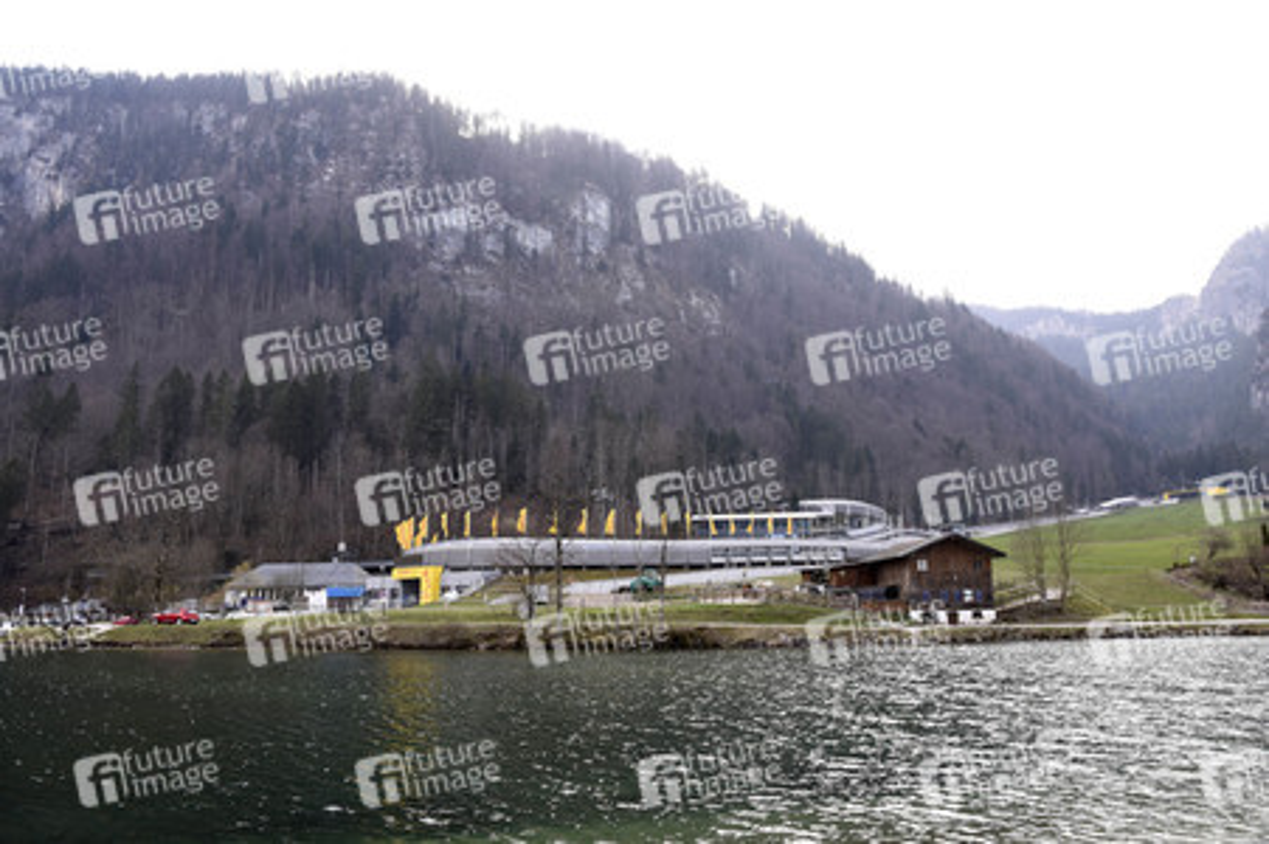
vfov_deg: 47.9
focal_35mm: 27
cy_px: 422
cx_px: 634
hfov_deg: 67.4
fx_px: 951
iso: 640
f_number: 9
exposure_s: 1/160
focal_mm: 27
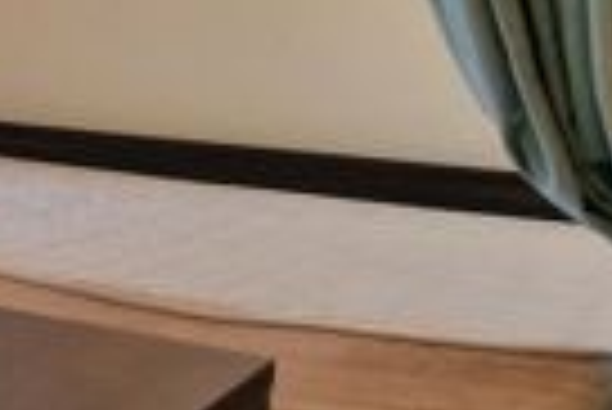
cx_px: -668
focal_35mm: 70
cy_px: 23
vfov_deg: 19.1
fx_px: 1191
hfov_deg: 17.8
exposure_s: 1/50
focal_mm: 2.2
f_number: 2.2
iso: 100
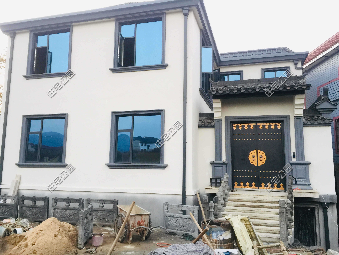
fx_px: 284
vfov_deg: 48.2
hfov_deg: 61.7
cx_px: 170
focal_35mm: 29
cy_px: 128
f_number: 2.2
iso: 64
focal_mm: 4.15
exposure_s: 1/17
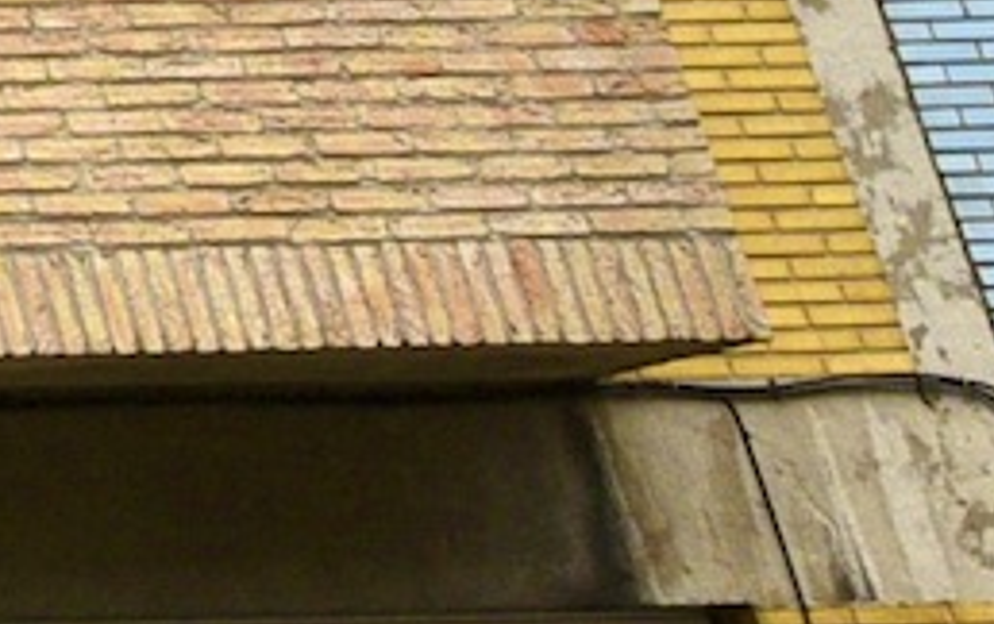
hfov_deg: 10.0
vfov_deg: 11.9
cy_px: -254
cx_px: -2358
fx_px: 2875
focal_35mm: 106
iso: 200
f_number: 9
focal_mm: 14
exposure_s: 1/320
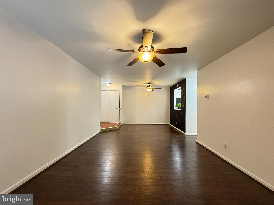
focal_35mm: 14
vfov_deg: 85.7
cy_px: 102
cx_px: 137
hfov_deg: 102.1
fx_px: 111
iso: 500
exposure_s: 1/60
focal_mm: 2.22
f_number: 2.2
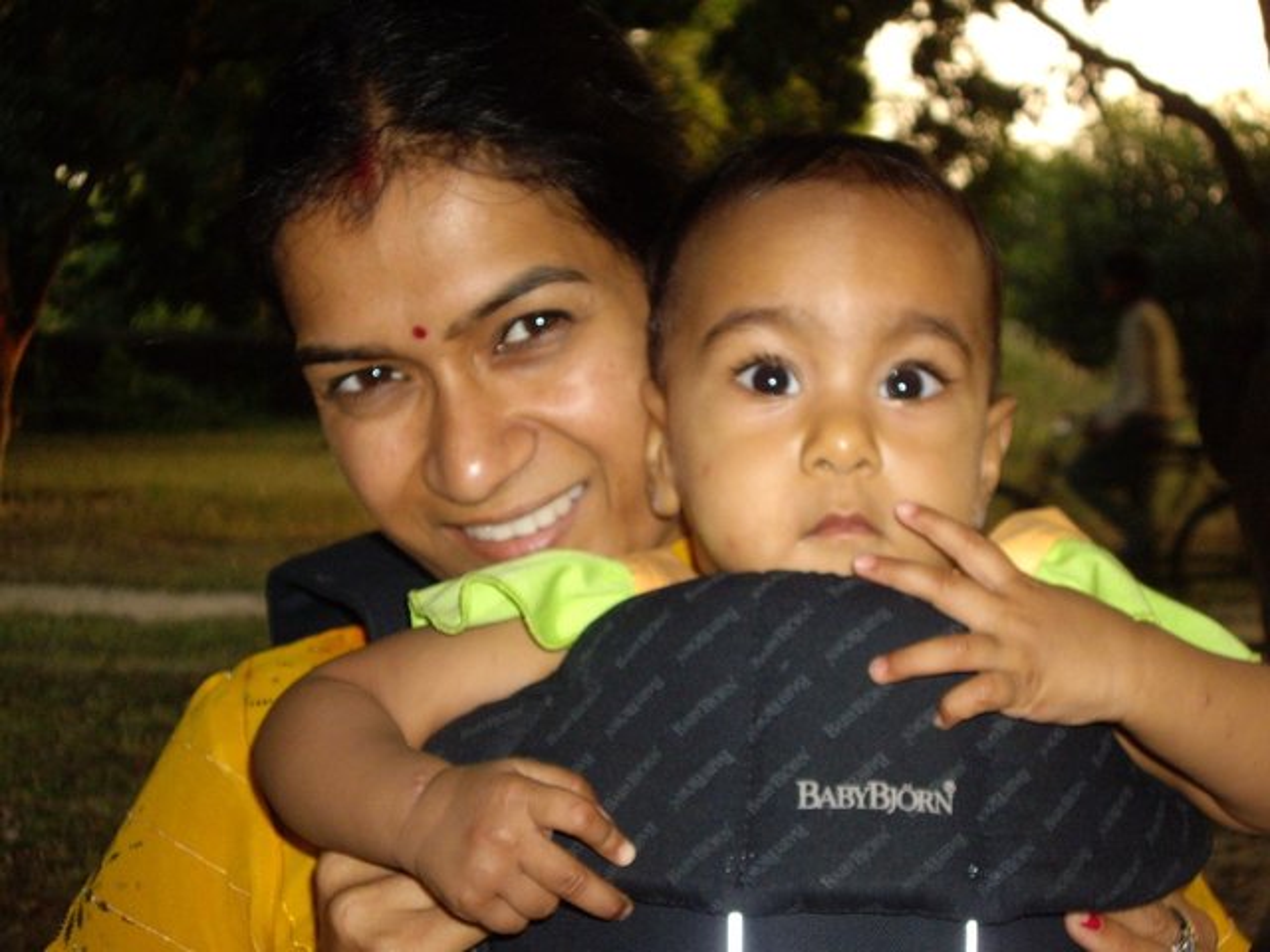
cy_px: 476
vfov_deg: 22.3
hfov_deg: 29.4
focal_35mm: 66
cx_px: 635
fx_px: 2421
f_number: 3.6
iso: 200
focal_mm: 10.7
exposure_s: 1/80
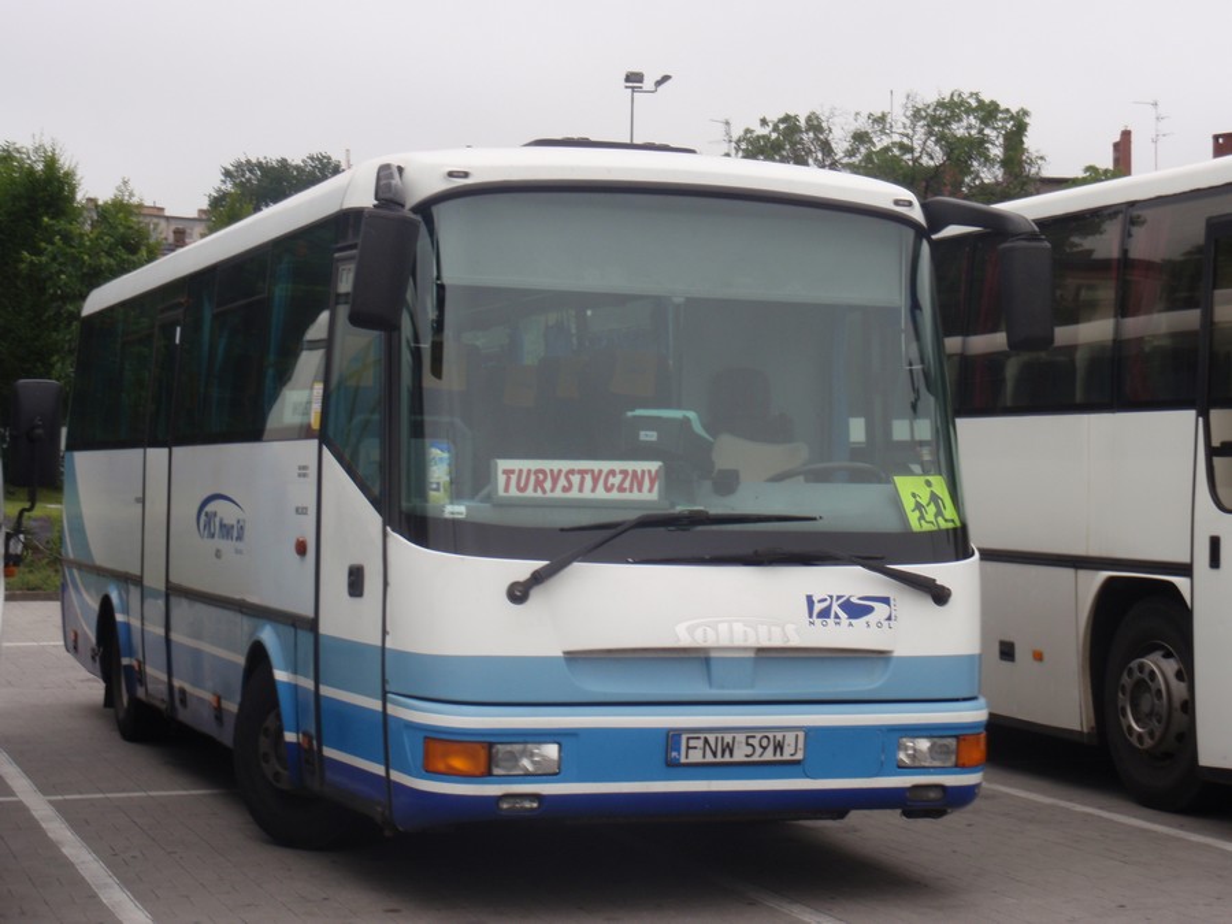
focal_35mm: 70
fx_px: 2491
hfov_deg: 27.8
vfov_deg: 21.0
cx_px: 616
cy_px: 462
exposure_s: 1/125
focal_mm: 12.5
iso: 64
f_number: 4.9
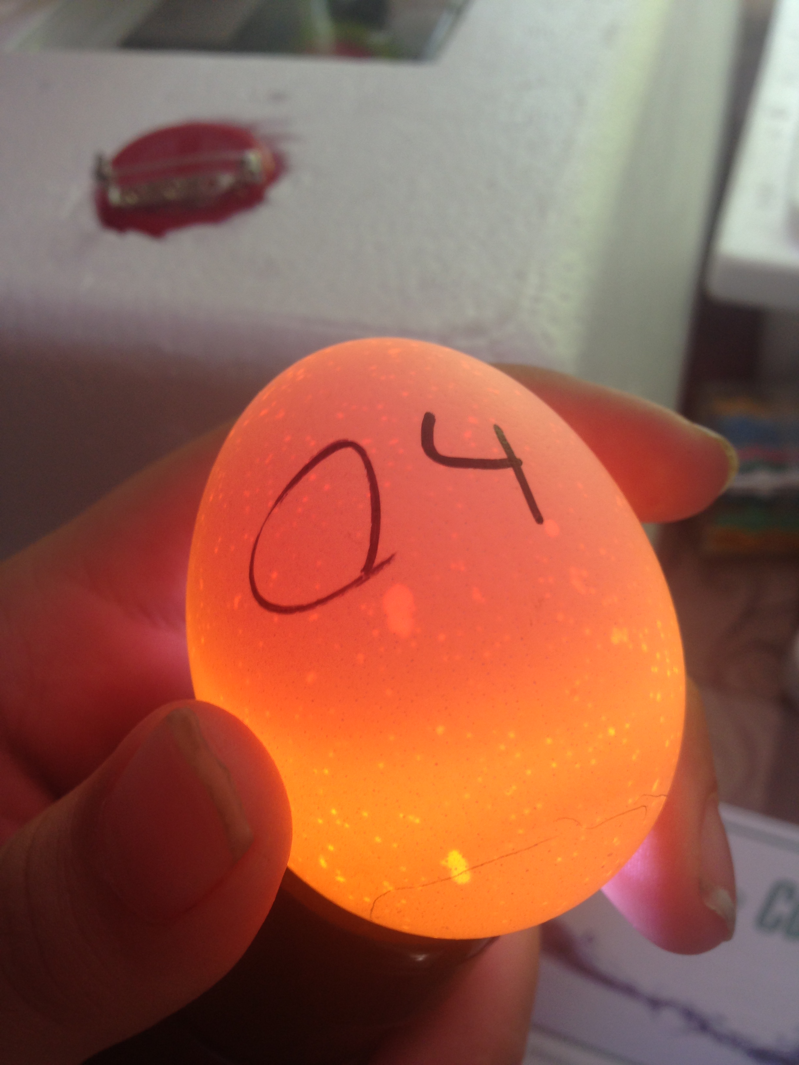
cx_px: 400
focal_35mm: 33
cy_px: 532
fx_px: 1016
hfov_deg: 42.9
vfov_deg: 55.4
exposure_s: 1/20
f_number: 2.4
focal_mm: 4.12
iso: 50
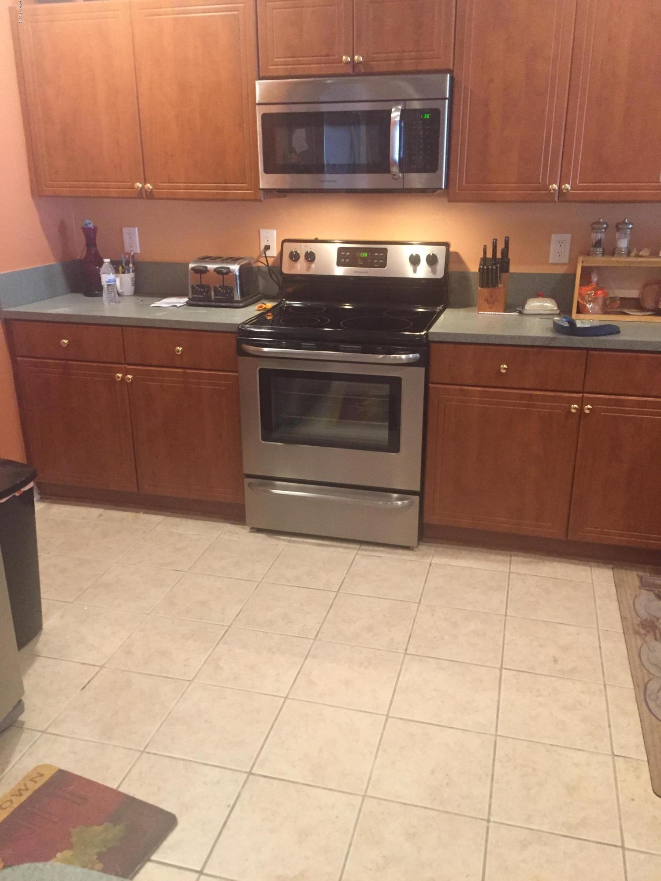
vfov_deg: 61.7
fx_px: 738
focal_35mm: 29
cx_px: 330
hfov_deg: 48.2
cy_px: 440
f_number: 2.2
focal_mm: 4.15
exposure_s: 1/15
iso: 250
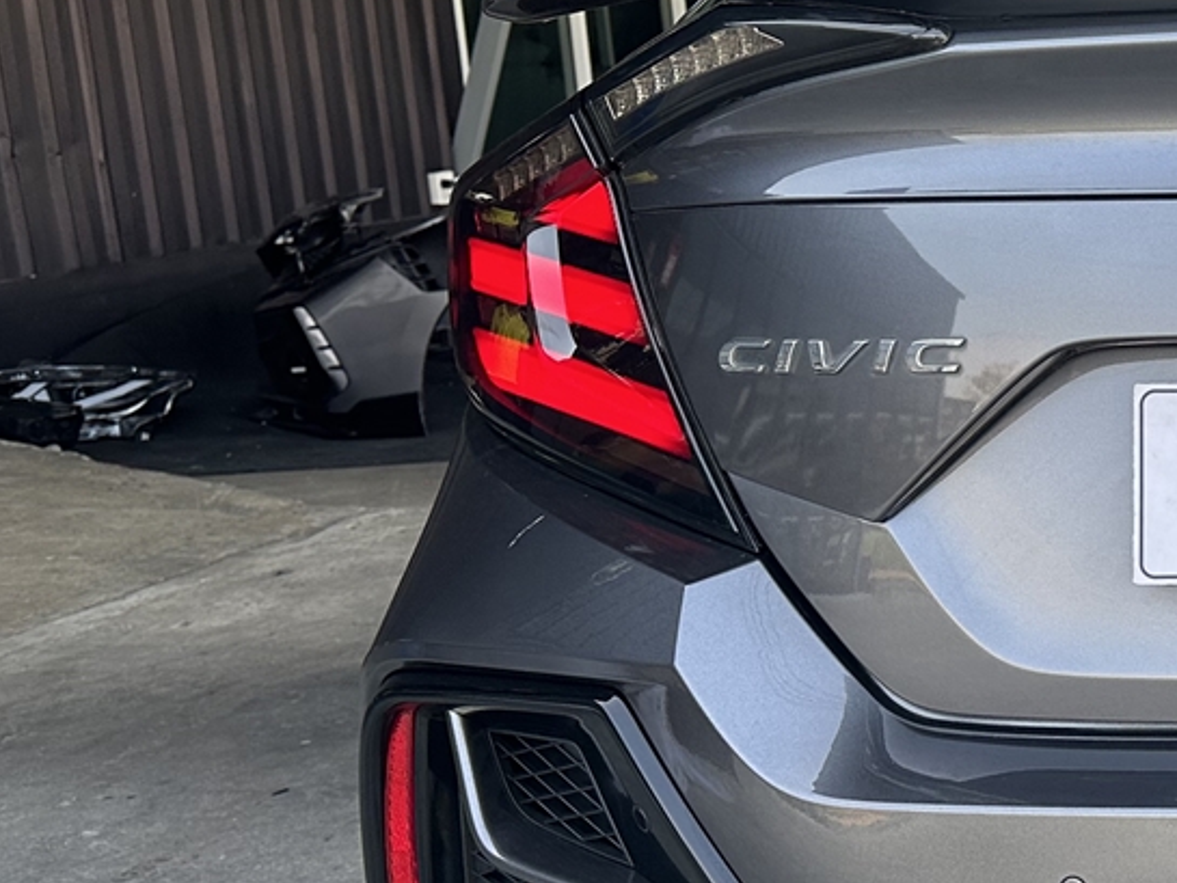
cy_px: 491
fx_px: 2245
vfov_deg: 22.3
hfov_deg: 25.2
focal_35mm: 66
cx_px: 1546
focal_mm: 6.86
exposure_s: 1/529
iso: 80
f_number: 1.78
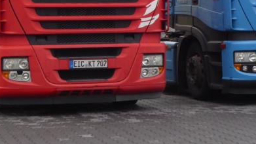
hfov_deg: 14.0
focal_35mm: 154
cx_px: 139
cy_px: -20
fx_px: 1045
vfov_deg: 7.8
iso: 400
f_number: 4.4
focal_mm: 11.7
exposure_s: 1/50
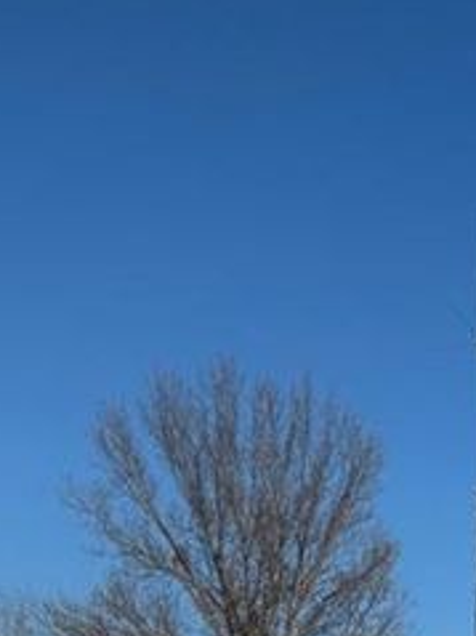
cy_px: 789
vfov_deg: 25.6
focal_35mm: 67
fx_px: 1230
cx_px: 388
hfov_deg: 21.6
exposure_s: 1/4950
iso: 80
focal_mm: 6.76
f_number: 1.78
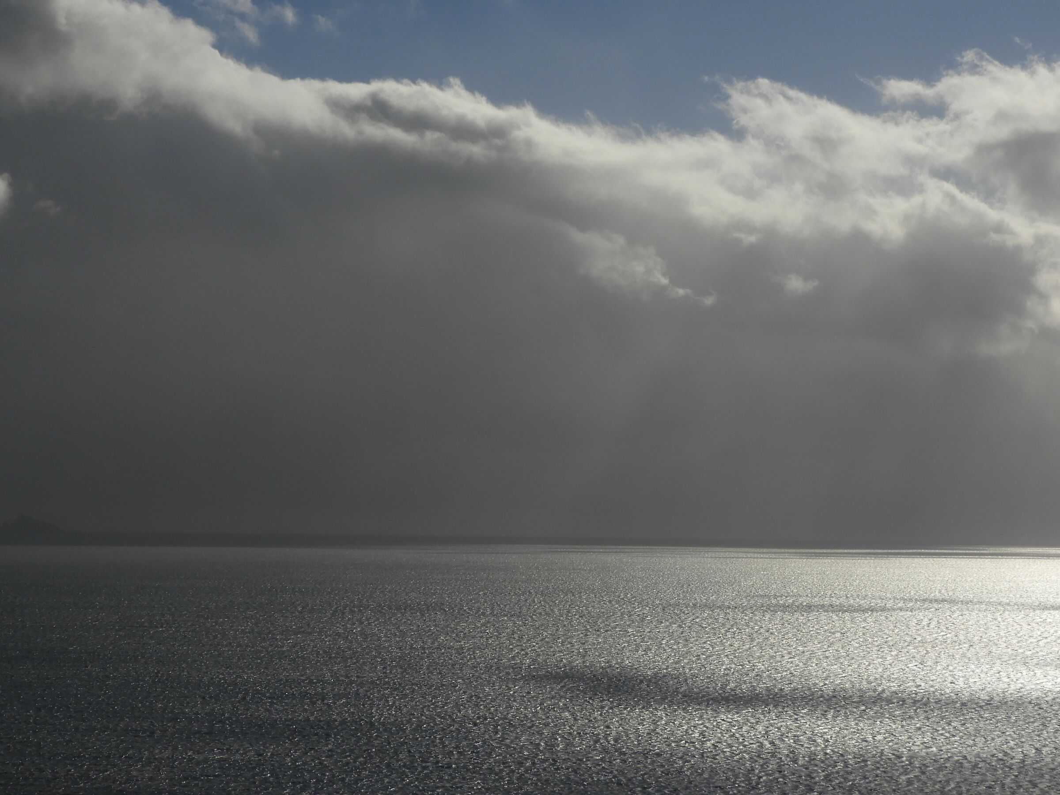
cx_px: 530
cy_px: 398
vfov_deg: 15.6
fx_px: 2909
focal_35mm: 95
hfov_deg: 20.7
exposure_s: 1/2000
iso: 100
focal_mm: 17
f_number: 6
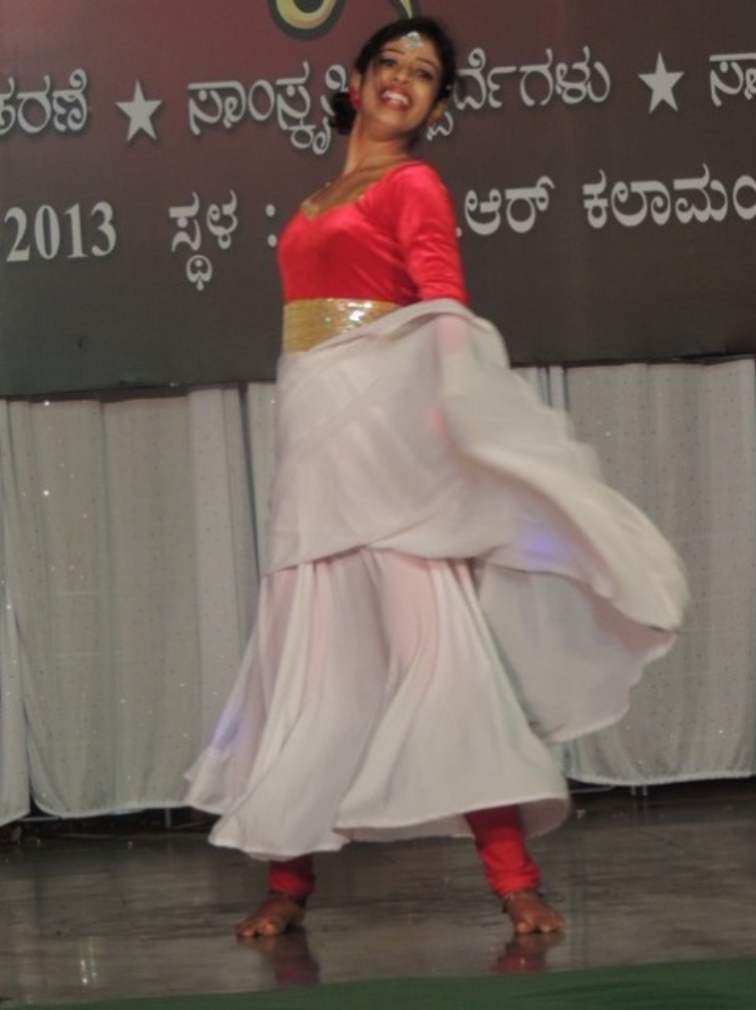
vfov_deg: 11.6
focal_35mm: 170
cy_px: 505
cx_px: 378
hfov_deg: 8.7
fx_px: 4957
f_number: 4.5
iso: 400
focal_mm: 30.3
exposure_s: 1/100
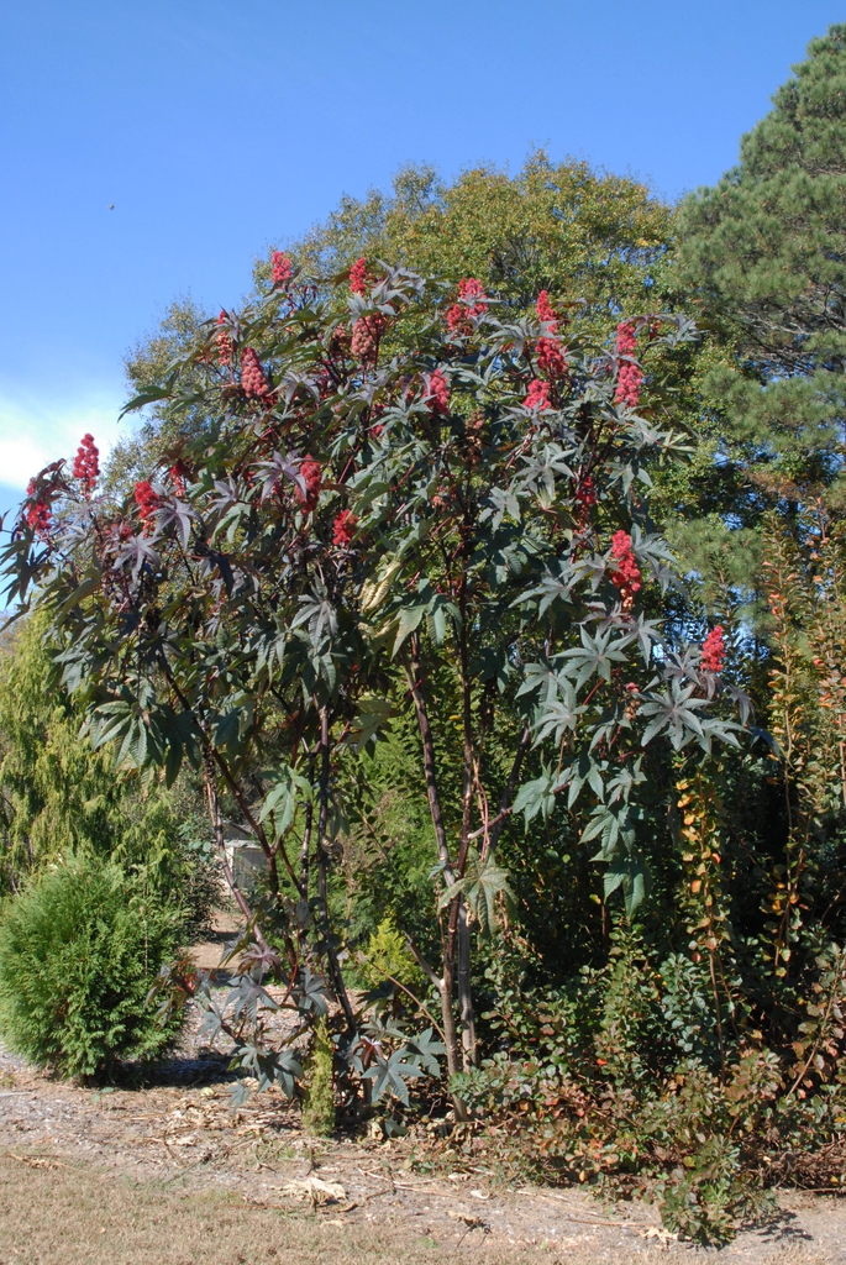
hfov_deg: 32.0
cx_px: 423
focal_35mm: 42
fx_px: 1477
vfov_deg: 46.4
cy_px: 632
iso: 400
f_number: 8
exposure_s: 1/250
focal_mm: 28
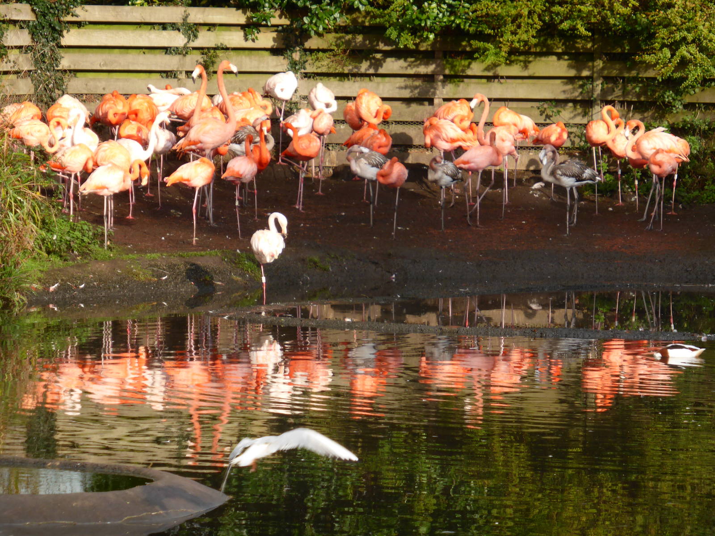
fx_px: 4255
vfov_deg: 7.2
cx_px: 358
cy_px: 268
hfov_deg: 9.6
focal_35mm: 206
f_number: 5.5
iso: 100
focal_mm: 33.3
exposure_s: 1/160
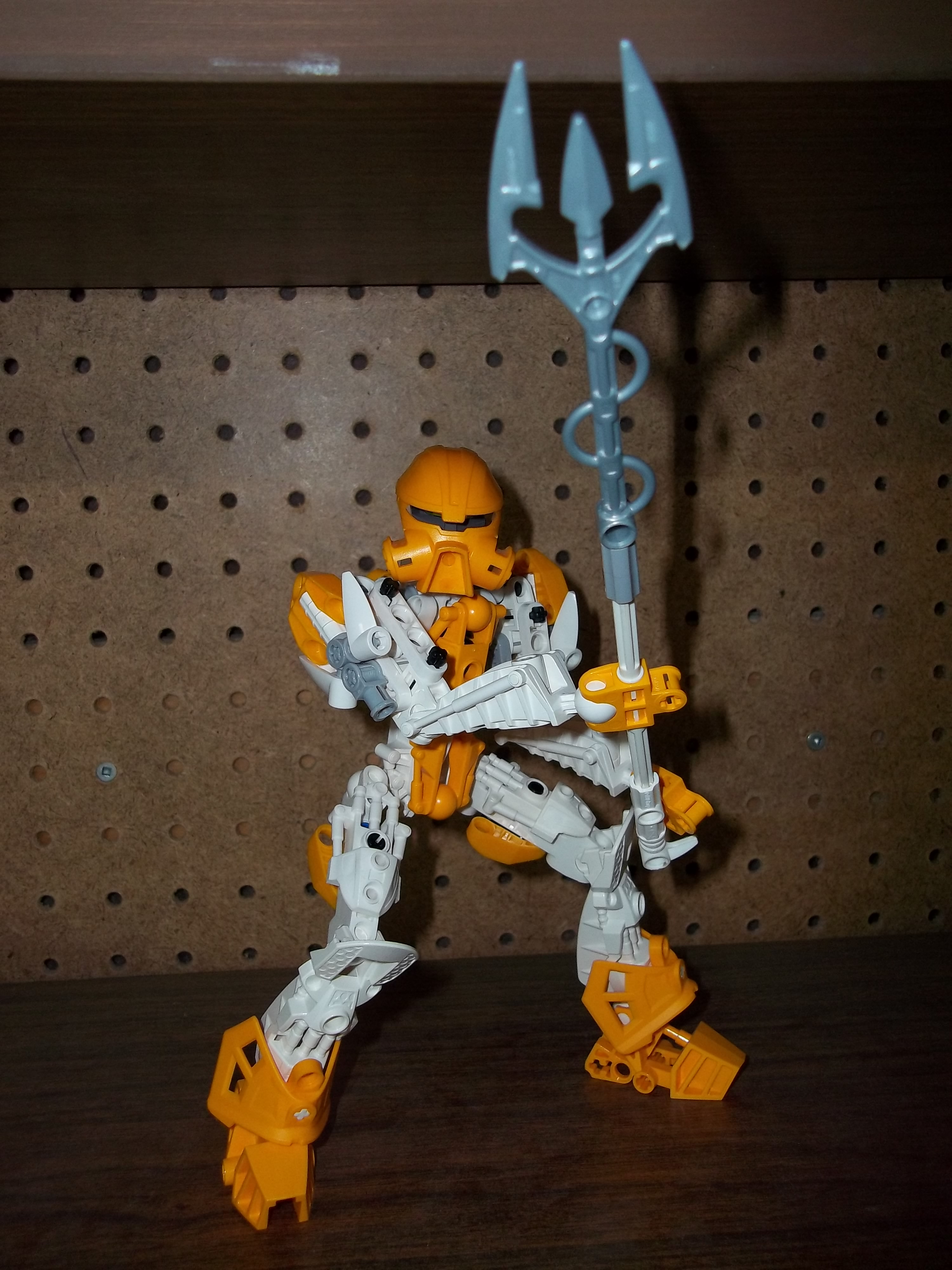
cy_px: 635
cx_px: 476
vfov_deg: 56.8
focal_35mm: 32
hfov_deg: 44.2
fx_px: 1173
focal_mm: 5.7
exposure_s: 1/30
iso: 80
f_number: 2.9
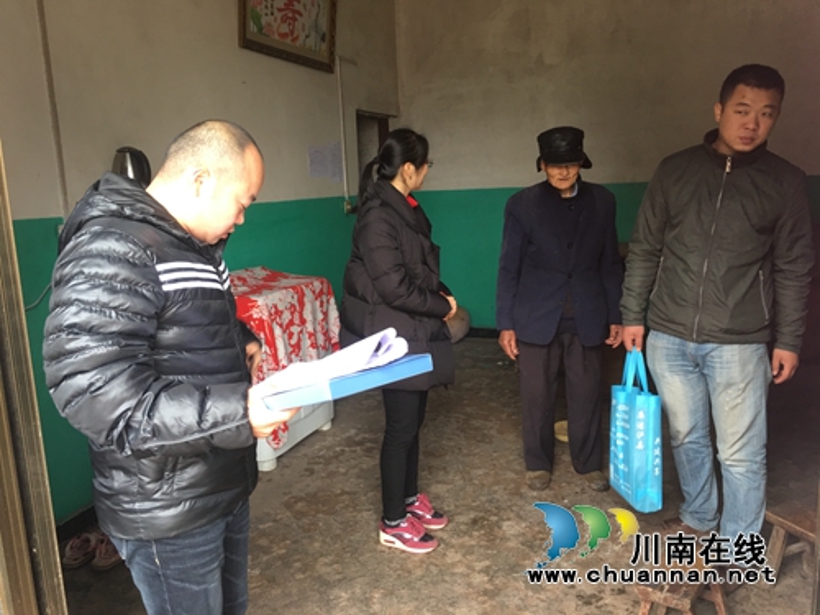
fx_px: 687
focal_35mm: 29
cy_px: 308
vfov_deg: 48.2
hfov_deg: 61.7
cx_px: 410
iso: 32
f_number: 2.2
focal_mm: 4.15
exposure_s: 1/17
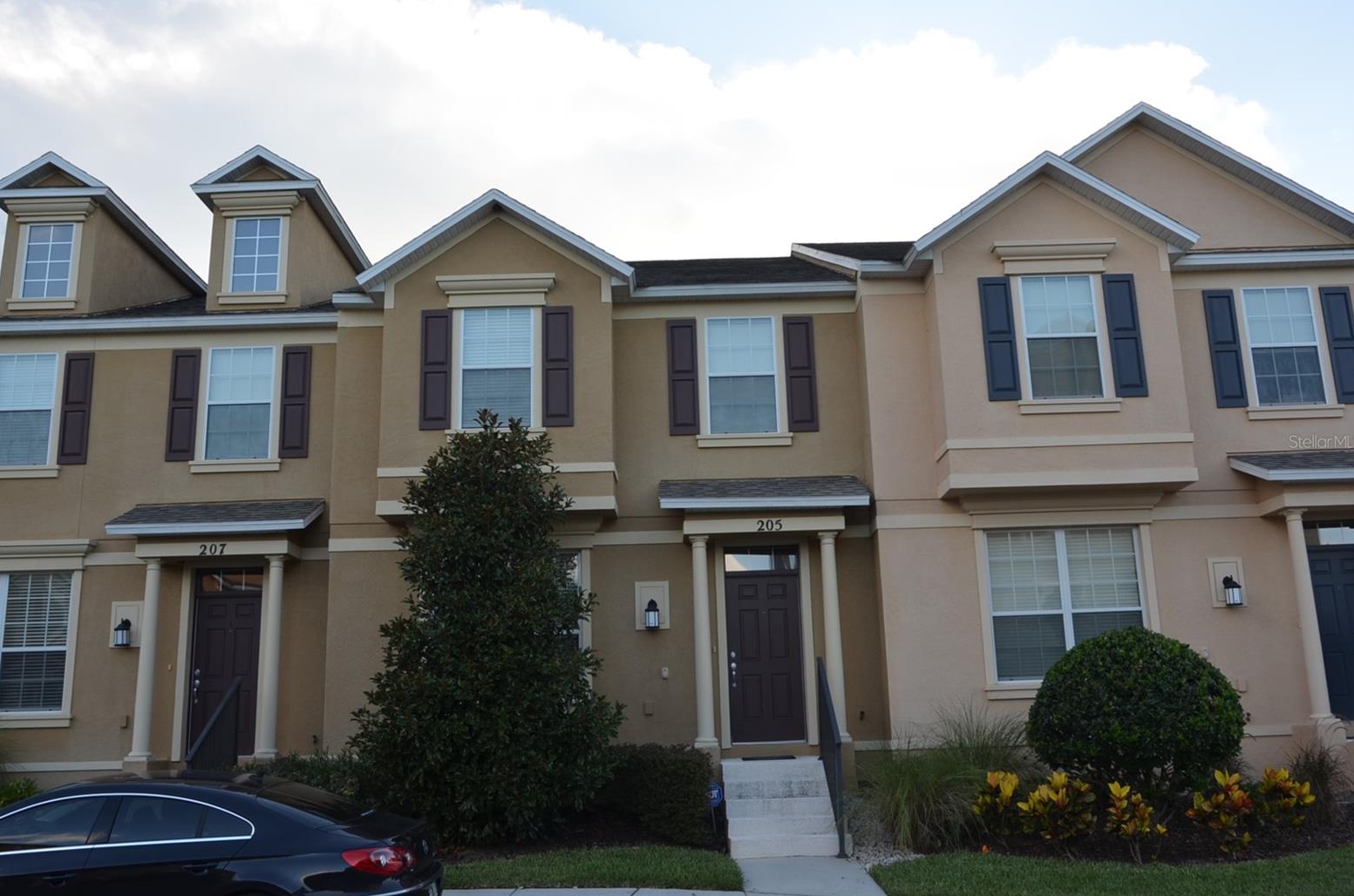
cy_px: 441
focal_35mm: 34
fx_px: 1276
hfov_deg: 55.9
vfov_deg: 38.7
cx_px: 669
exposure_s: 1/160
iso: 200
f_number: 6.3
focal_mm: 22
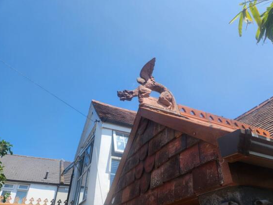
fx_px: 189
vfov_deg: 56.8
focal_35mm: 24
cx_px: 137
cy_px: 104
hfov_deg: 71.6
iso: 20
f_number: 1.8
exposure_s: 1/1242
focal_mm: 5.4
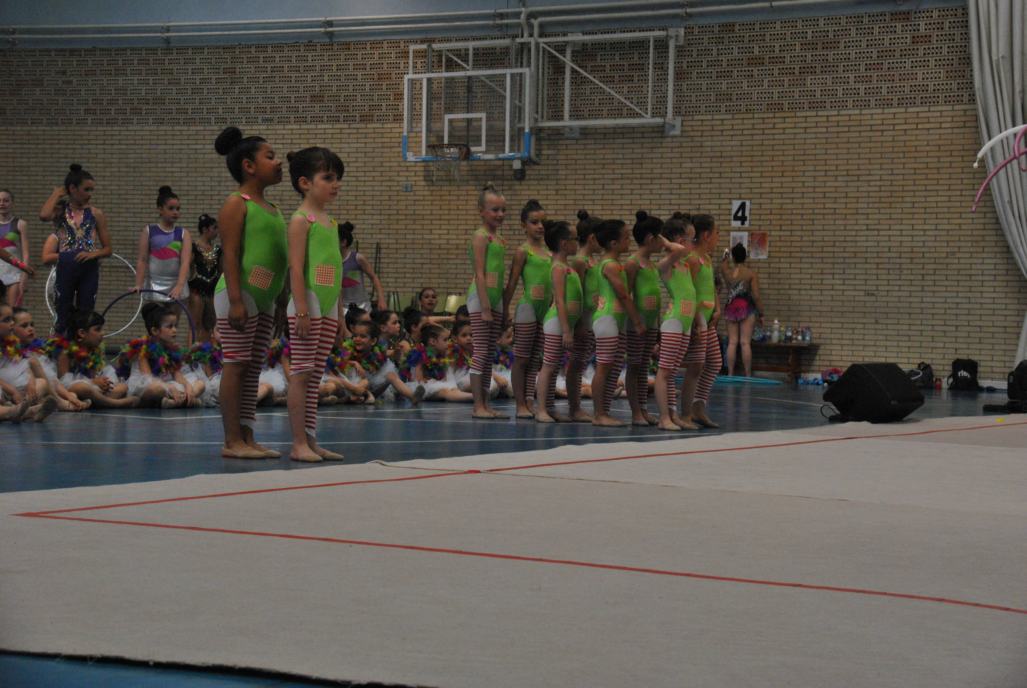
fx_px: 2356
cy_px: 344
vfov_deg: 16.6
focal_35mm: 82
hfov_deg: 24.6
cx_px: 514
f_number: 7.1
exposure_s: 1/200
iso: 800
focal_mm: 55
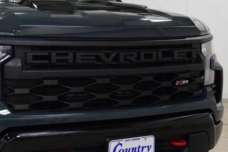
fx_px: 475
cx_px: 113
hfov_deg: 27.0
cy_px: 76
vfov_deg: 18.2
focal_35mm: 75
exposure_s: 1/60
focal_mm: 48
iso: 1600
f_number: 6.3
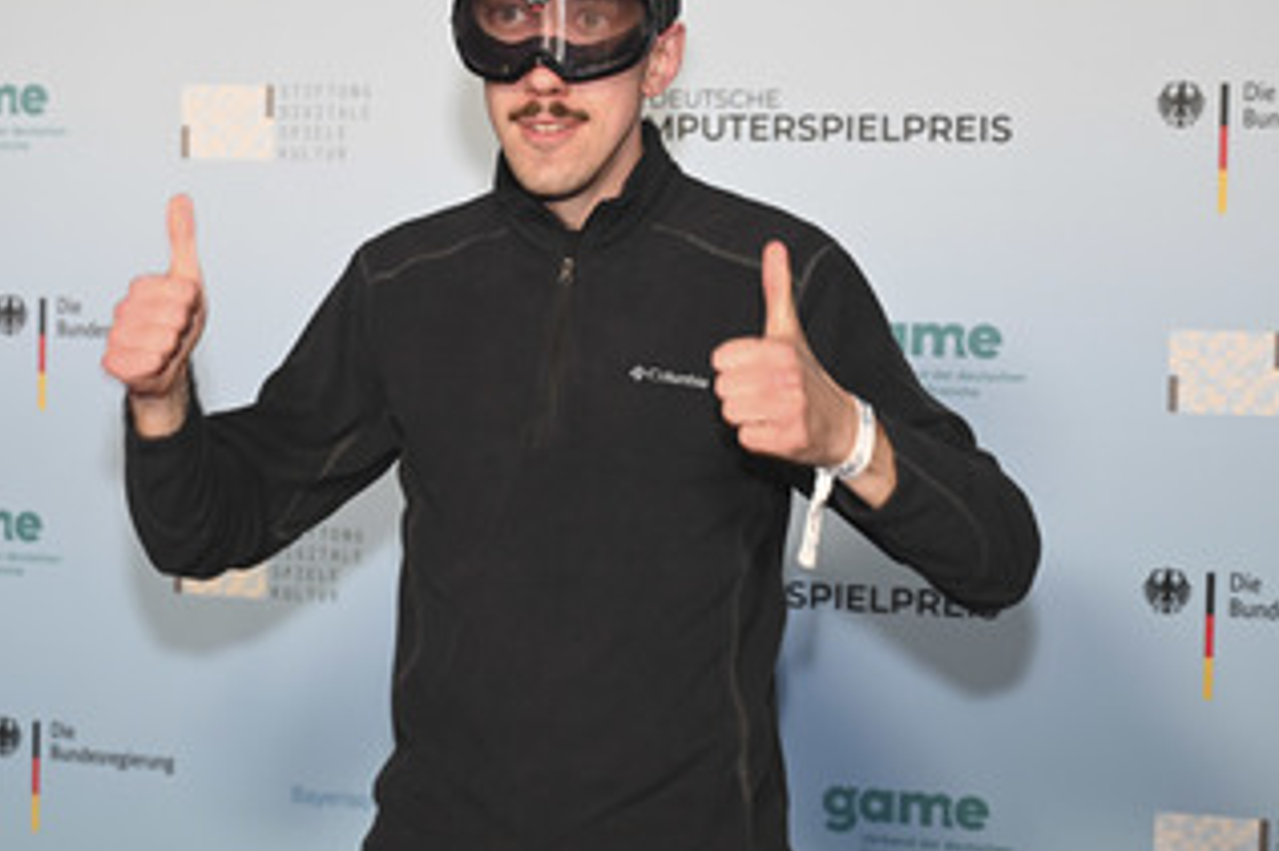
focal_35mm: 64
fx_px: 2272
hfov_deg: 31.4
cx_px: 555
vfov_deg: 21.2
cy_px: 440
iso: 1000
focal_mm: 45
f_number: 4
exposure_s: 1/160
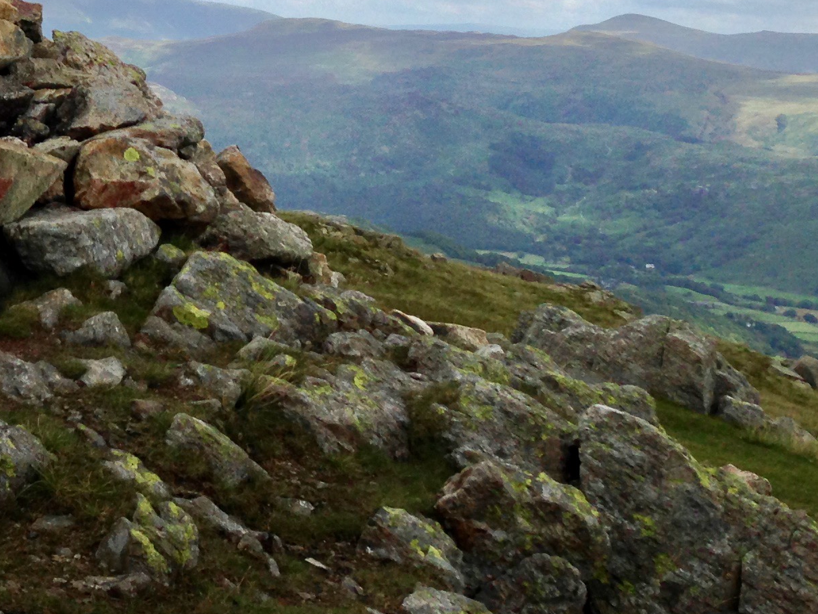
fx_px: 2104
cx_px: -241
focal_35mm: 89
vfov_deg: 16.2
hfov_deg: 20.2
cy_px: -48
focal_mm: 4.13
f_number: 2.4
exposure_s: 1/1595
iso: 50
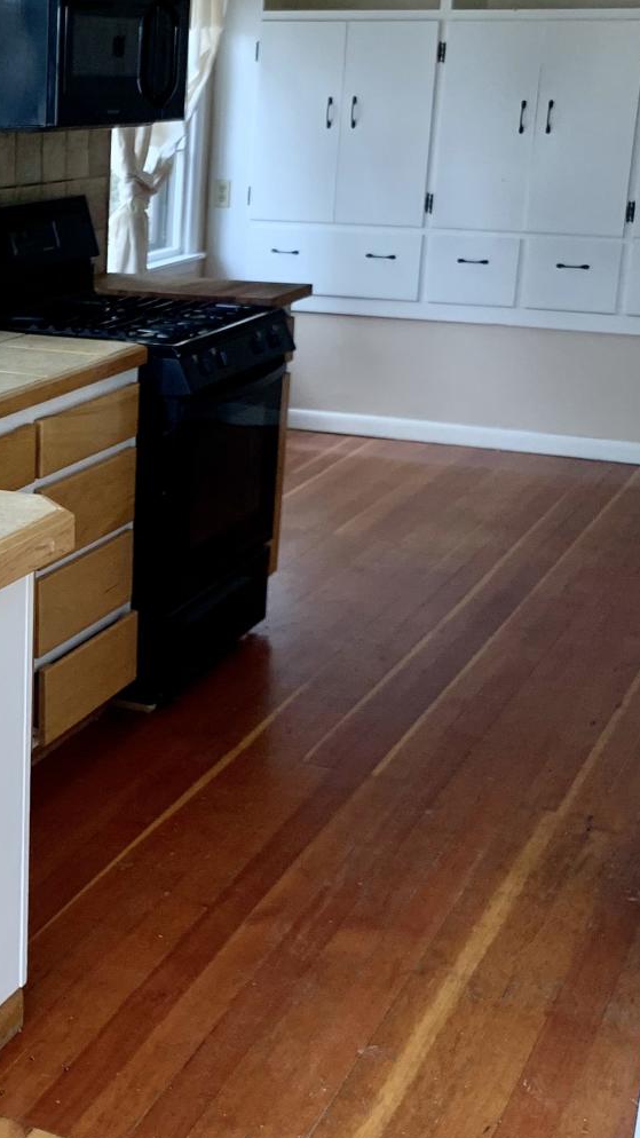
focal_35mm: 57
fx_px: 1720
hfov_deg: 20.2
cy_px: 631
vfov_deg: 36.6
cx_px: -50
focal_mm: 4.25
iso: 80
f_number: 1.8
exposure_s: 1/121
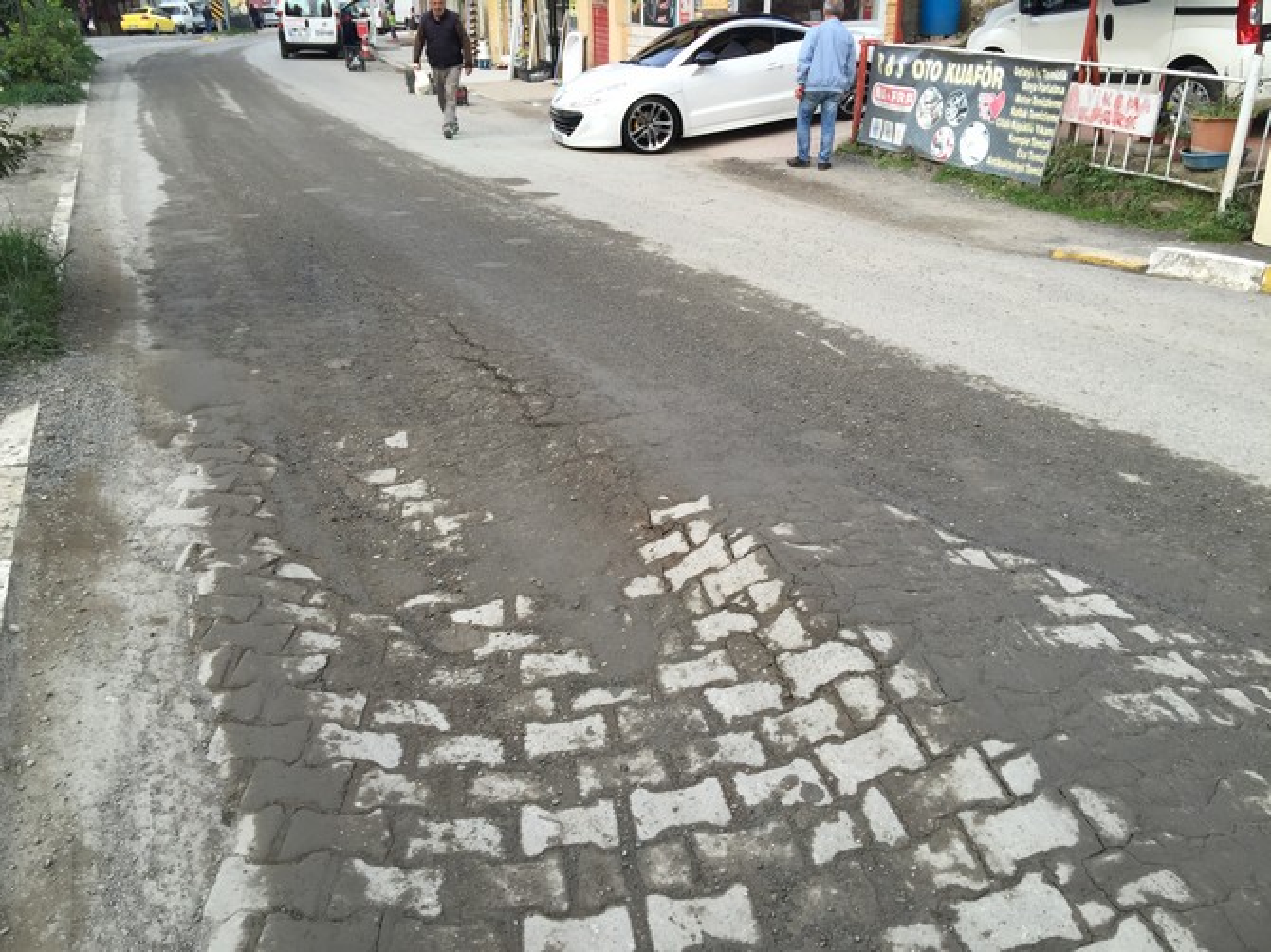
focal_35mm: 29
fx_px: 1064
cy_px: 476
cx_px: 636
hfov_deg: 61.7
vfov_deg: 48.2
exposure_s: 1/50
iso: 32
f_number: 2.2
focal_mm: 4.15
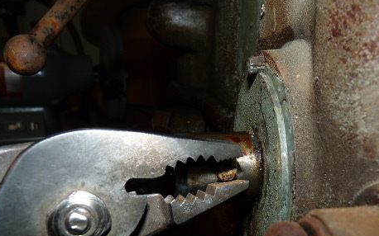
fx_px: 413
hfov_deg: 48.6
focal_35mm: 40
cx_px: 246
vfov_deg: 31.3
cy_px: 182
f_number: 4
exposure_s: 1/30
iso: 100
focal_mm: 4.8
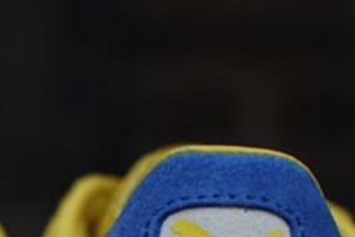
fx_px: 1875
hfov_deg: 10.8
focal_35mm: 190
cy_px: 393
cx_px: 38
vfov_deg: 7.1
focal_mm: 50
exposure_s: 1/640
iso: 320
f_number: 5
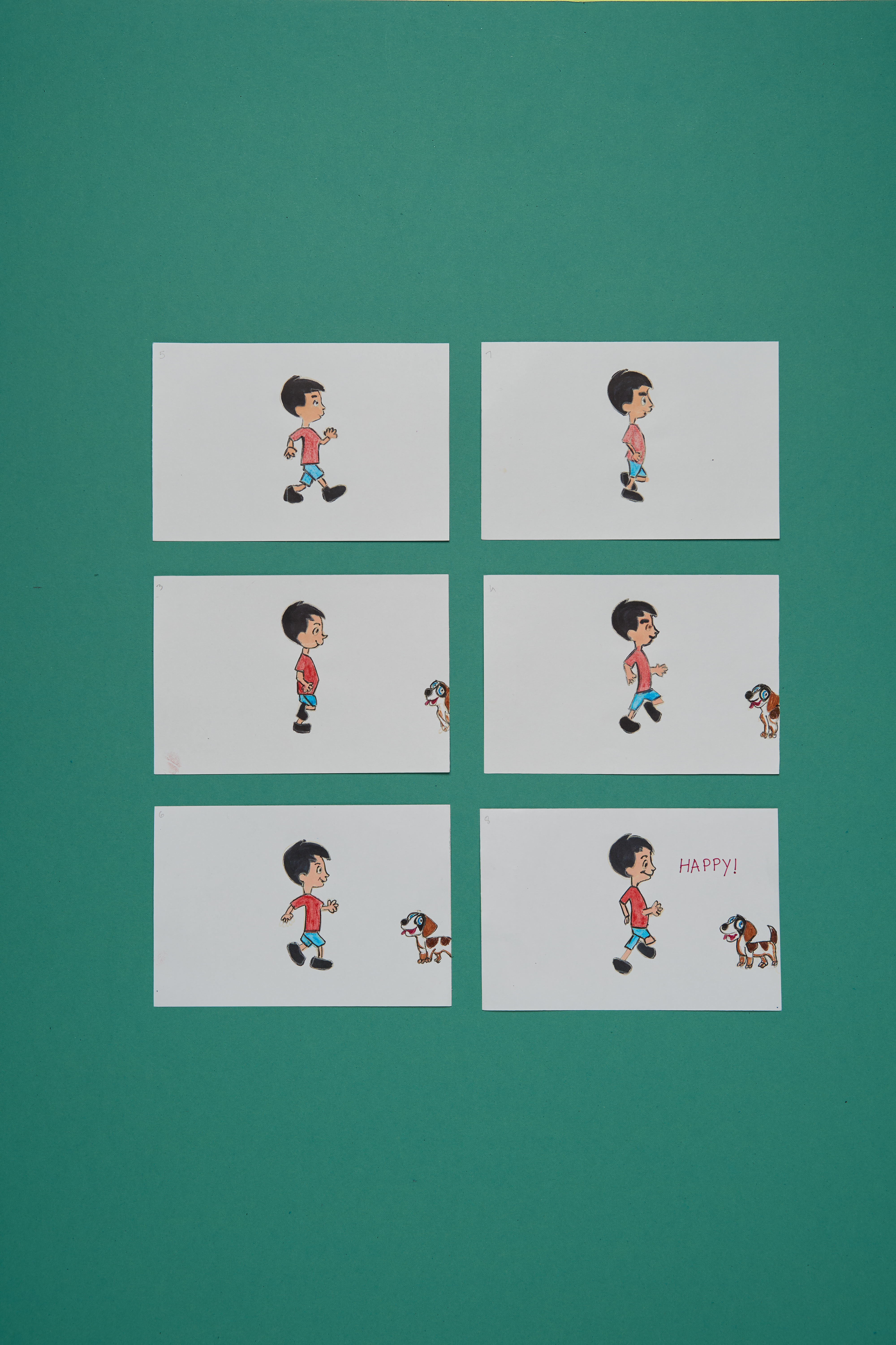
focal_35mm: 47
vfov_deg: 41.9
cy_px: 672
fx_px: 1755
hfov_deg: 28.6
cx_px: 448
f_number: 8
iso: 100
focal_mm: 47
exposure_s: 1/100
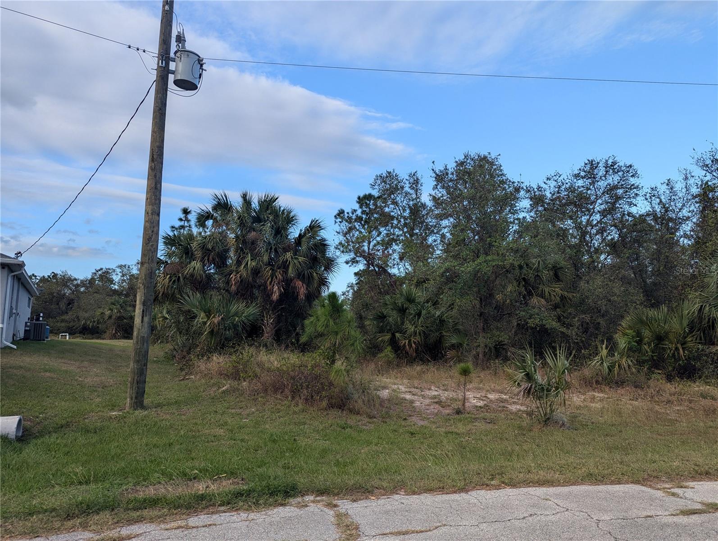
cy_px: 270
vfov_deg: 56.9
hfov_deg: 71.5
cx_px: 359
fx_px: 498
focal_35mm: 24
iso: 47
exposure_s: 1/612
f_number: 1.85
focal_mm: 6.81
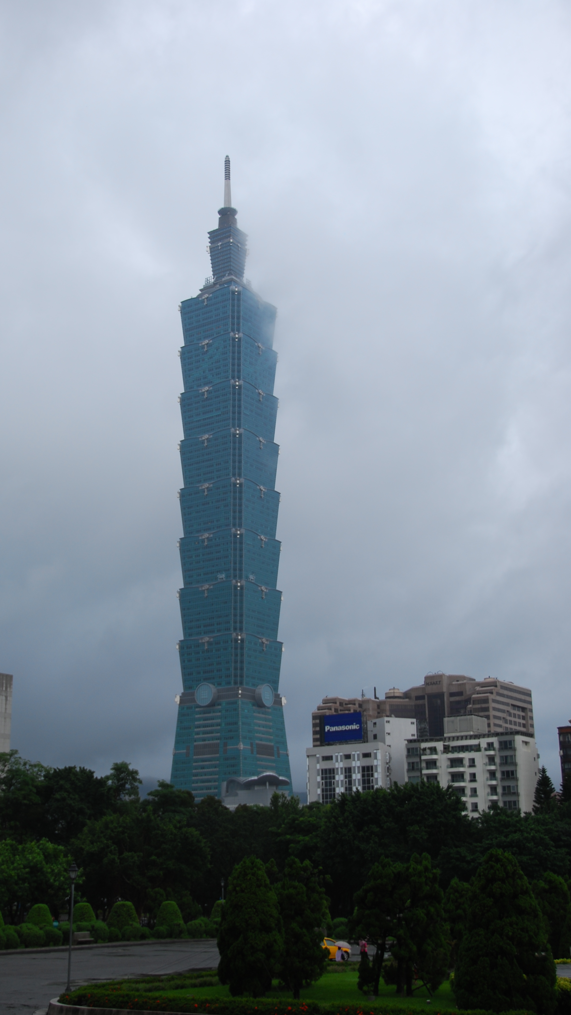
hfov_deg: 26.5
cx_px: 234
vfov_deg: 45.5
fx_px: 1211
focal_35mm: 45
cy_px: 510
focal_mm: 28
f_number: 4
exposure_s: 1/200
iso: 100
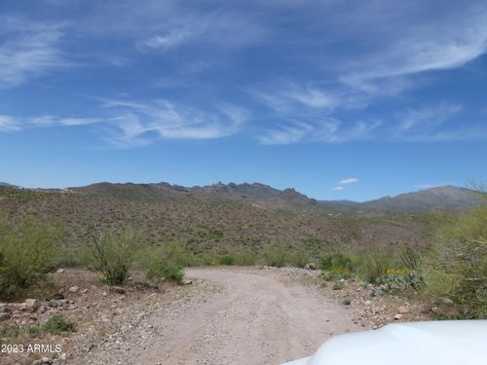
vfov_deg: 56.8
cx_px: 244
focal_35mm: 24
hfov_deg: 71.6
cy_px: 182
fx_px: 338
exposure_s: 1/500
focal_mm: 4.3
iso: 100
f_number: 5.6
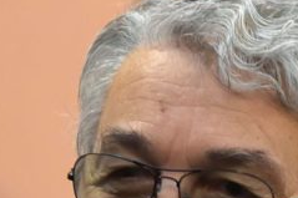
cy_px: 272
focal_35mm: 225
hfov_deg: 9.1
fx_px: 1861
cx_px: 241
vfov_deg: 6.0
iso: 4000
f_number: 2.8
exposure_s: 1/160
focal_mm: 70
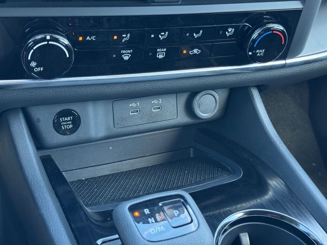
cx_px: 164
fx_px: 453
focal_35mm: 48
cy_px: 122
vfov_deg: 30.3
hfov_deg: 39.7
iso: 250
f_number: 1.78
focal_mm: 6.76
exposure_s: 1/56
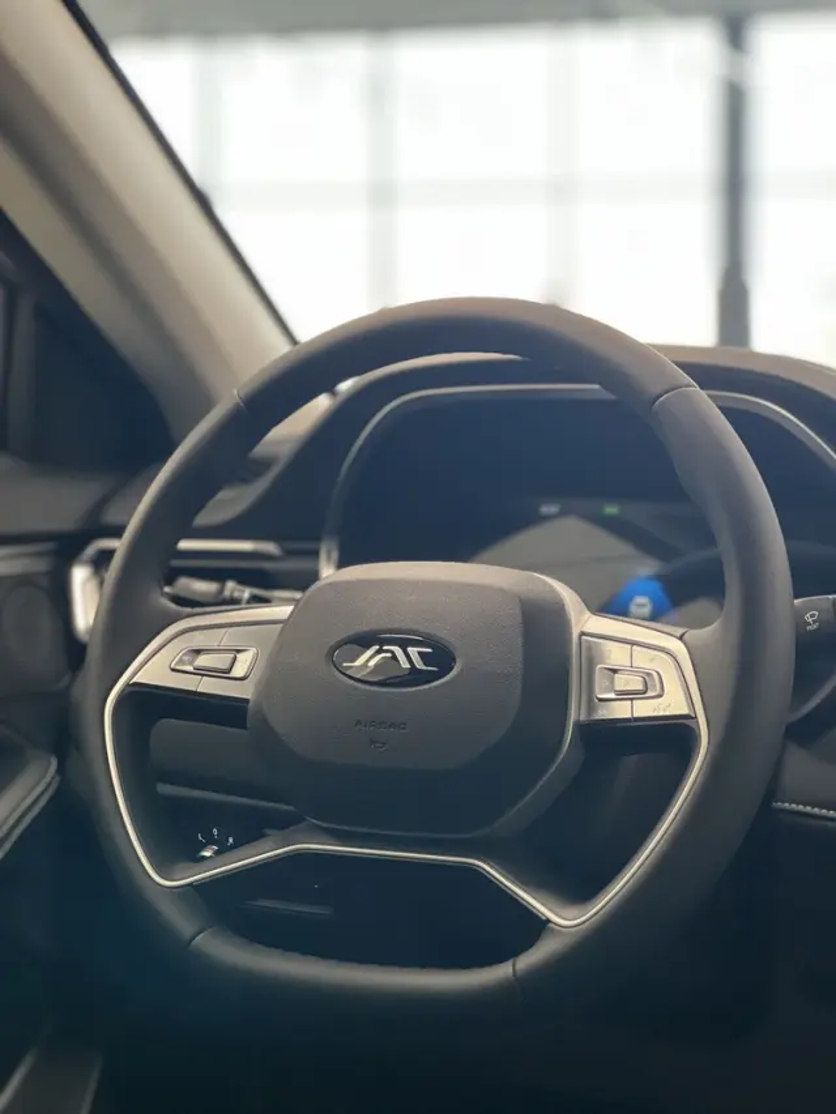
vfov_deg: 25.3
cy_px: 557
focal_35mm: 77
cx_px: 418
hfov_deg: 19.1
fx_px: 2479
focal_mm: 9
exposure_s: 1/33
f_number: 2.8
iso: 160
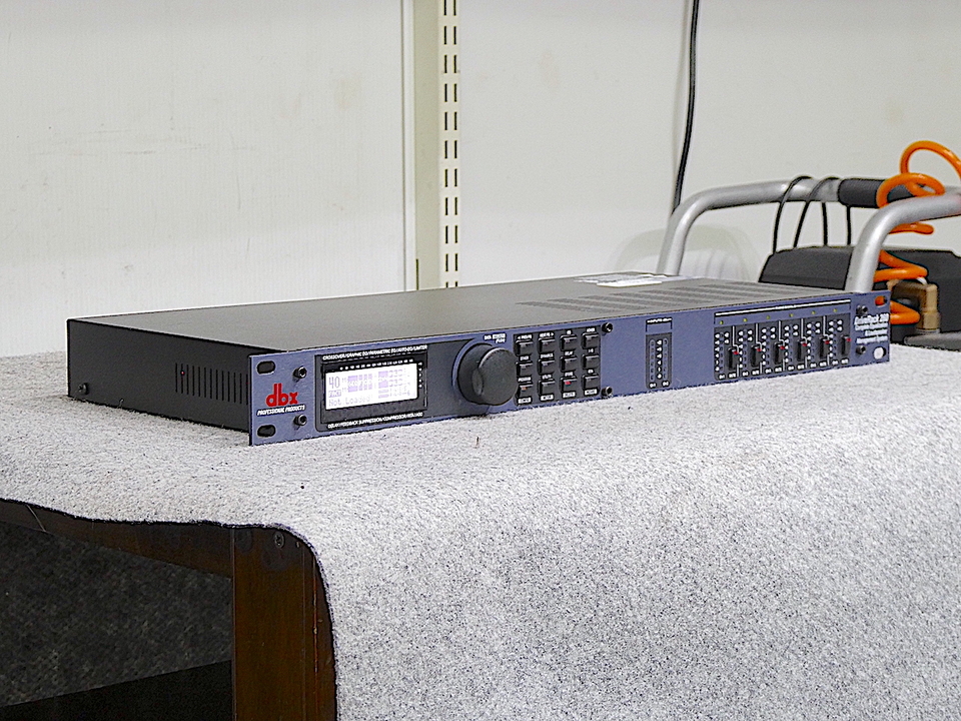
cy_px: 360
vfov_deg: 16.4
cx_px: 480
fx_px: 2499
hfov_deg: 21.8
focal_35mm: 90
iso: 200
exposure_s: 1/10
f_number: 4.9
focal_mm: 16.1
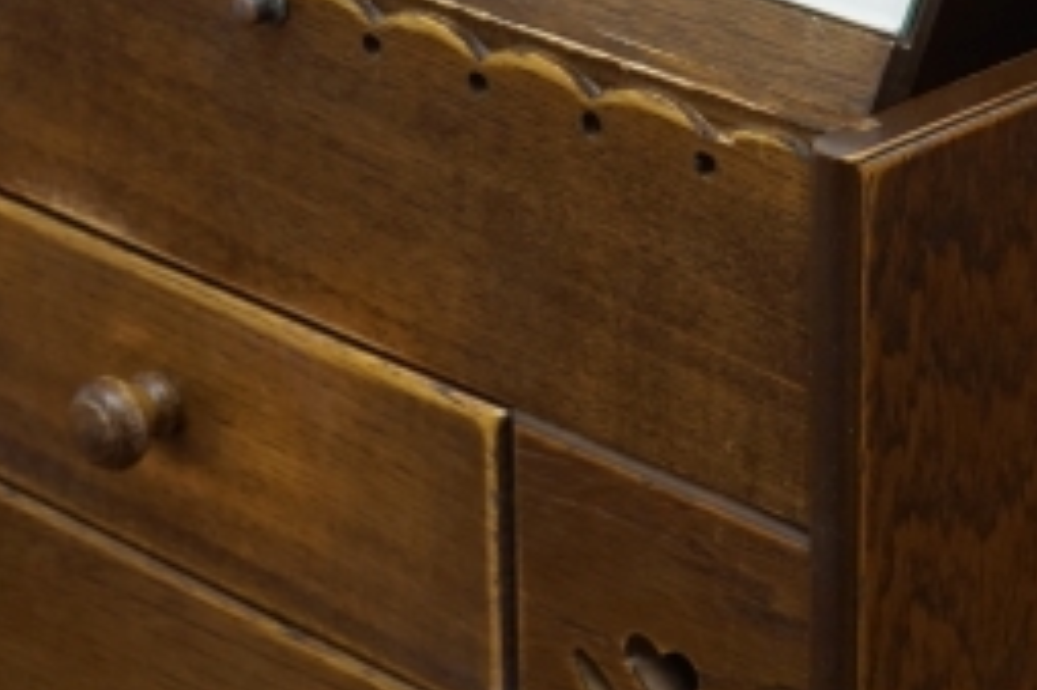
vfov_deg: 9.4
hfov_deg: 14.1
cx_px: 694
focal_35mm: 145
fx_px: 4174
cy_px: 53
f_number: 4.5
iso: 500
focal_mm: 24
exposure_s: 1/100
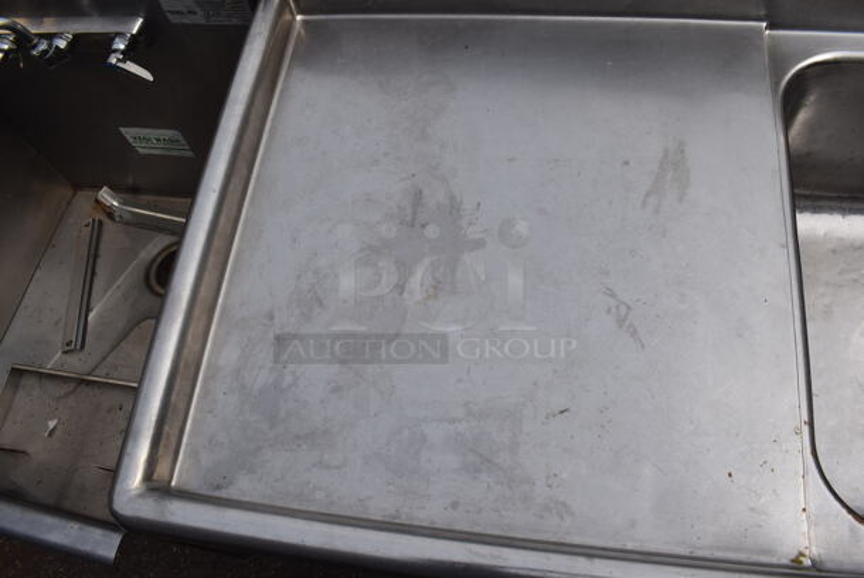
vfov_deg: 48.0
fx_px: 649
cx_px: 432
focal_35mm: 27
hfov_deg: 67.3
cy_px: 289
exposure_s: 1/800
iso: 200
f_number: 9
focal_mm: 18
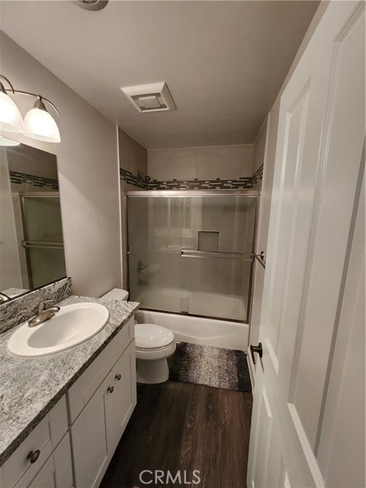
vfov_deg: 106.2
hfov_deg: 89.9
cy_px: 244
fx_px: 183
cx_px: 183
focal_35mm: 13
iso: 320
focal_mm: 1.74
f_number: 2.2
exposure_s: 1/60
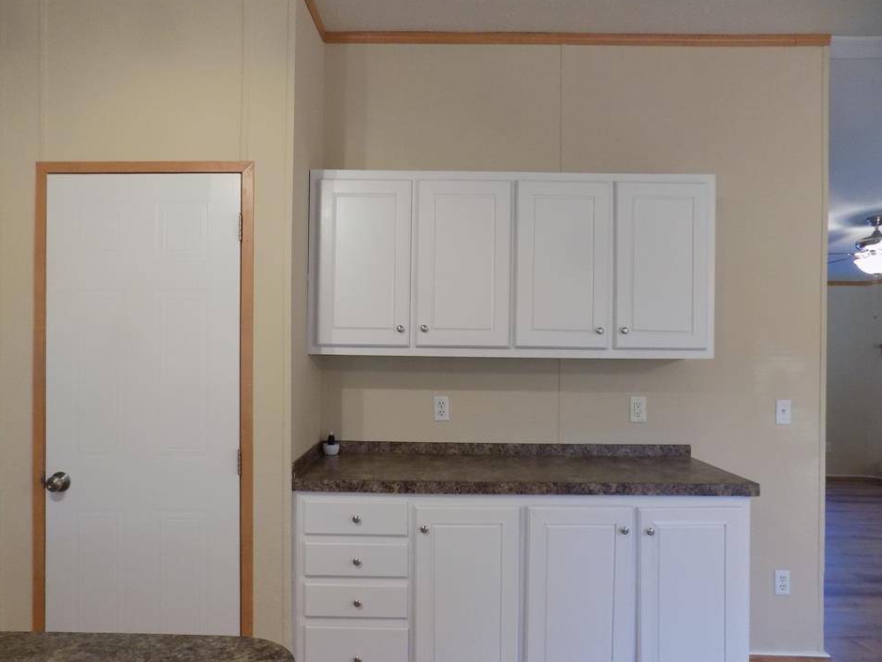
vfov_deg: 54.9
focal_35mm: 25
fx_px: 637
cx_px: 416
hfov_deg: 69.3
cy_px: 354
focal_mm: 4
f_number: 3.1
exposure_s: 1/30
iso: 200
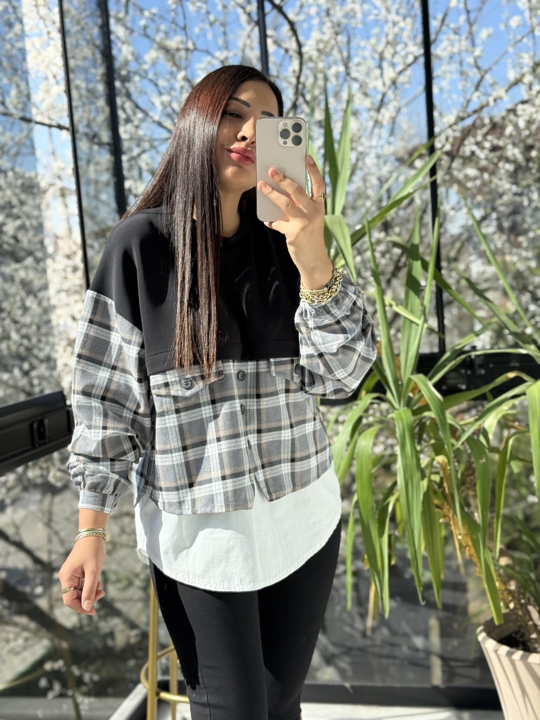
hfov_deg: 30.3
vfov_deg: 39.7
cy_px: 360
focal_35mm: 48
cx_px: 270
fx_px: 998
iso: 80
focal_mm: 6.76
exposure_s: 1/1100
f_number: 1.78
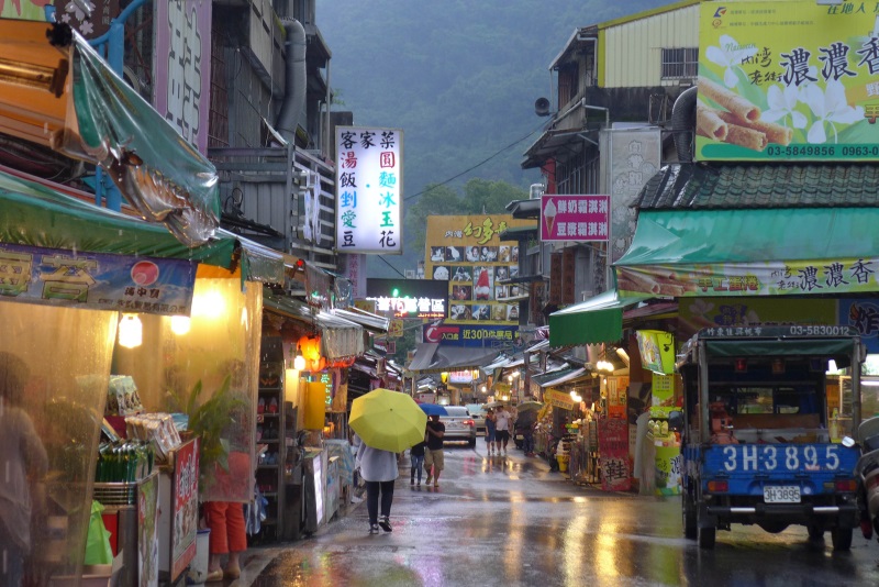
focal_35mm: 75
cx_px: 440
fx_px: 1832
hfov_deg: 27.0
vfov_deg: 18.2
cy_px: 294
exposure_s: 1/100
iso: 160
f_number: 2.2
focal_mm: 14.7
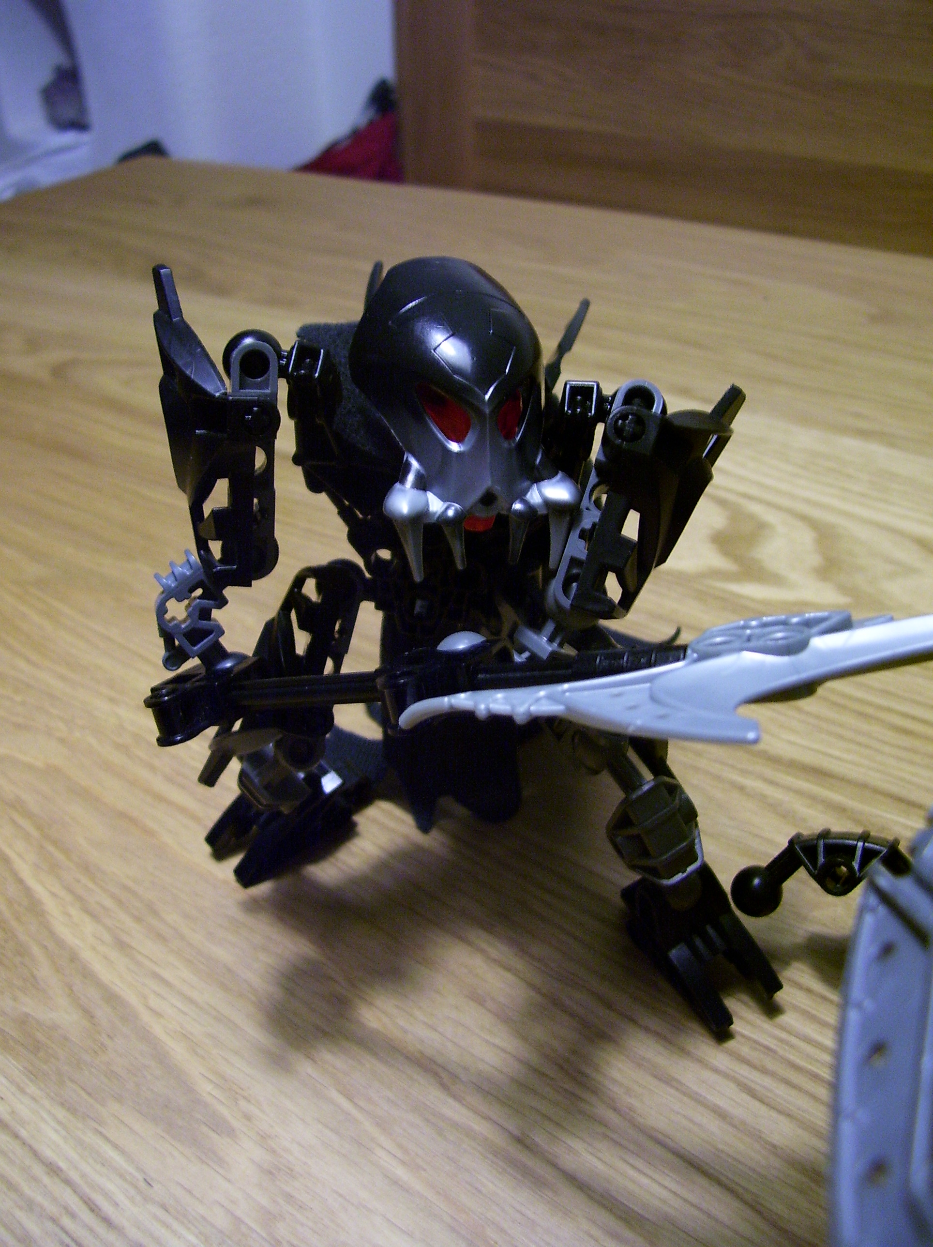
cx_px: 466
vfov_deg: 54.0
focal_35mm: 34
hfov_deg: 41.7
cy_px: 624
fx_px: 1223
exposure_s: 1/8
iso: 160
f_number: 2.7
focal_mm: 5.6
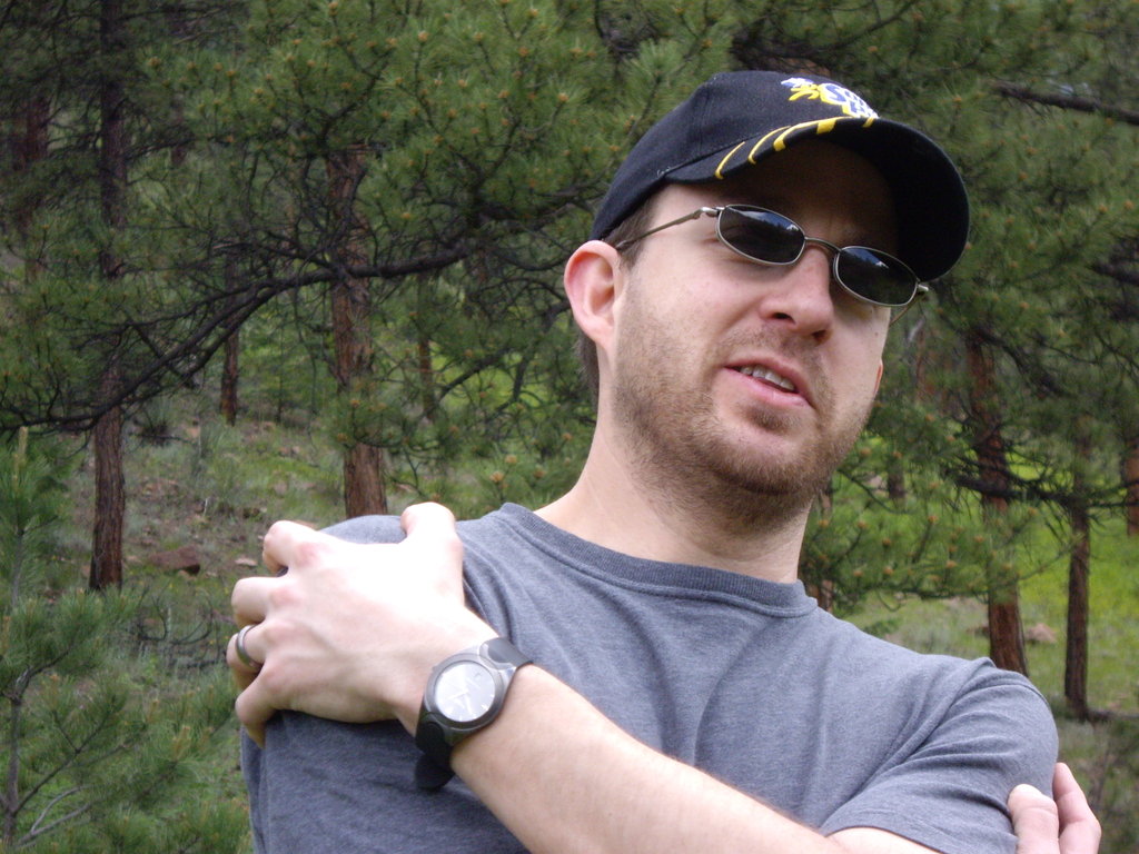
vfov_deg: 13.0
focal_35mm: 114
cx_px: 570
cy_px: 427
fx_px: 3751
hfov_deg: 17.3
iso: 200
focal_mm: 18.6
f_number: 5.2
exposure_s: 1/160
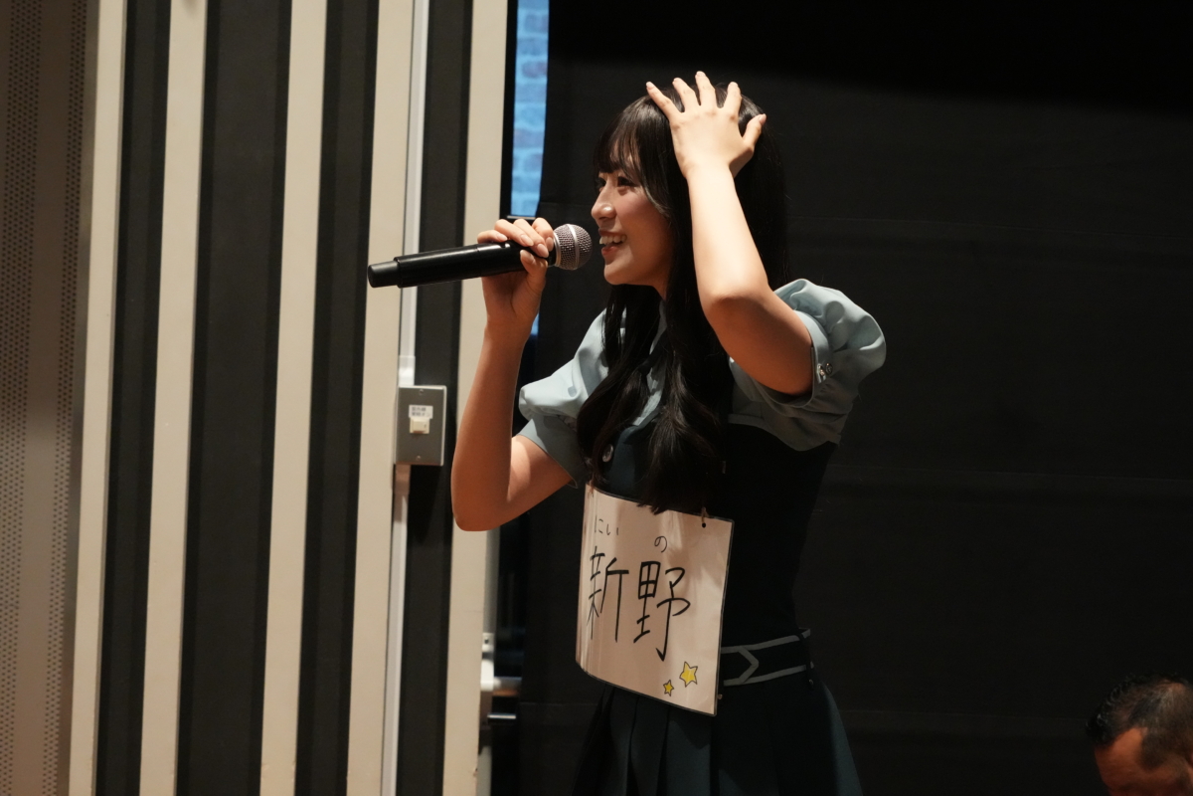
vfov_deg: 18.9
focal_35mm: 72
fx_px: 2386
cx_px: 596
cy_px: 398
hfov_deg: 28.1
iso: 10000
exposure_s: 1/250
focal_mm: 72
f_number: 6.3
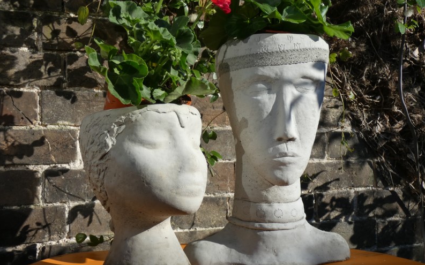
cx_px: 211
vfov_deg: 28.0
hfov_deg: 43.5
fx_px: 533
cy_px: 135
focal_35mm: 46
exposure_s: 1/800
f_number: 3.7
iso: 80
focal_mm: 7.8
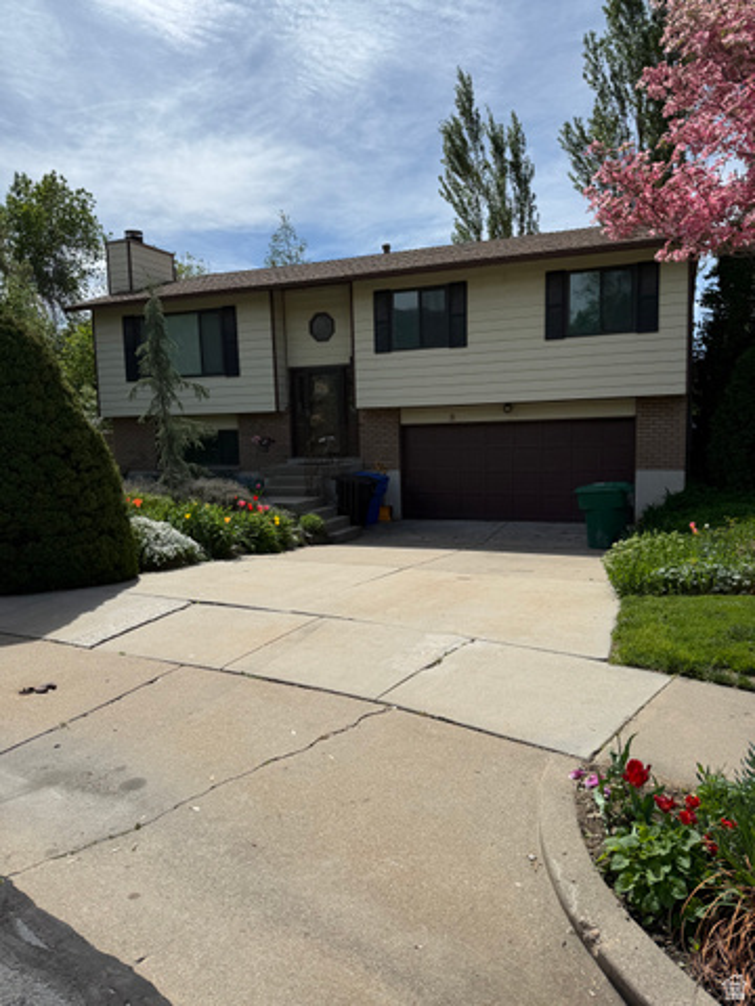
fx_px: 698
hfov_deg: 56.8
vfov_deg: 71.6
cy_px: 503
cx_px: 378
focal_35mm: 24
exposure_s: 1/8130
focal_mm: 6.76
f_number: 1.78
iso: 80
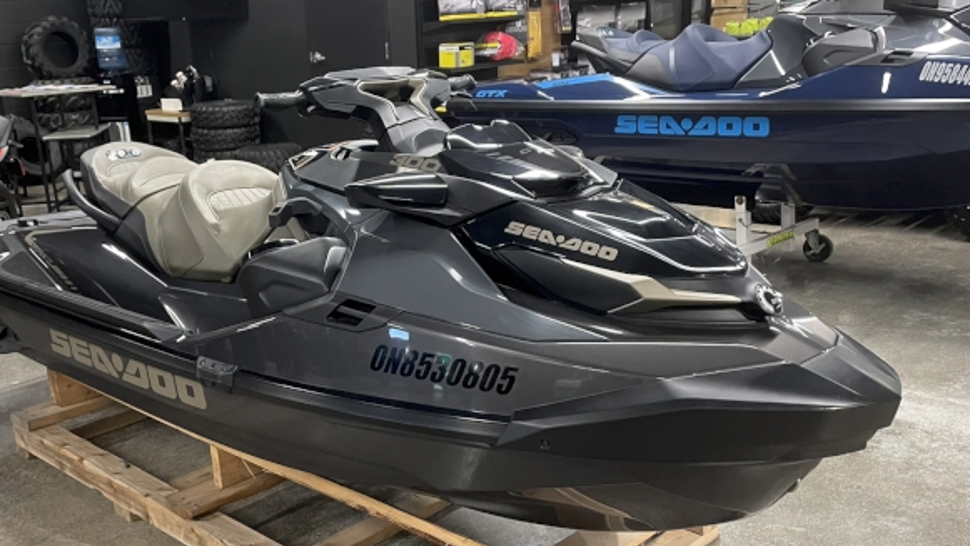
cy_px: 361
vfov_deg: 30.2
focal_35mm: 39
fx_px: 1003
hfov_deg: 51.4
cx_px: 402
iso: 320
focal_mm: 4.2
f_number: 1.6
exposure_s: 1/60
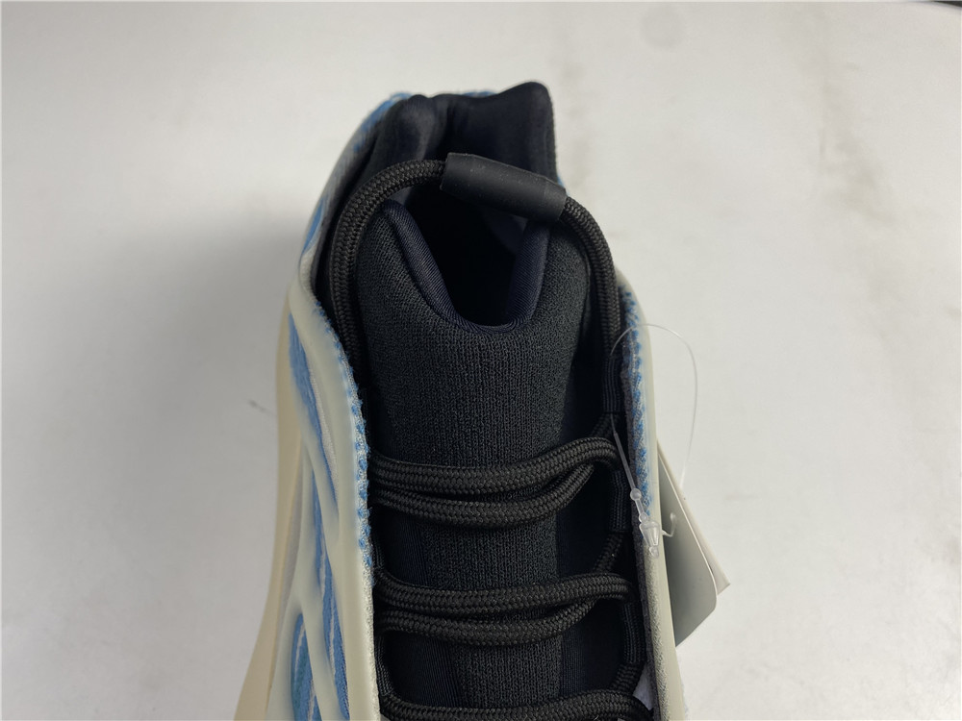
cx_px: 481
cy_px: 360
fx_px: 723
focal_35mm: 26
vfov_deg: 53.1
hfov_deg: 67.3
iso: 50
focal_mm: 4.25
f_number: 1.8
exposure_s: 1/100
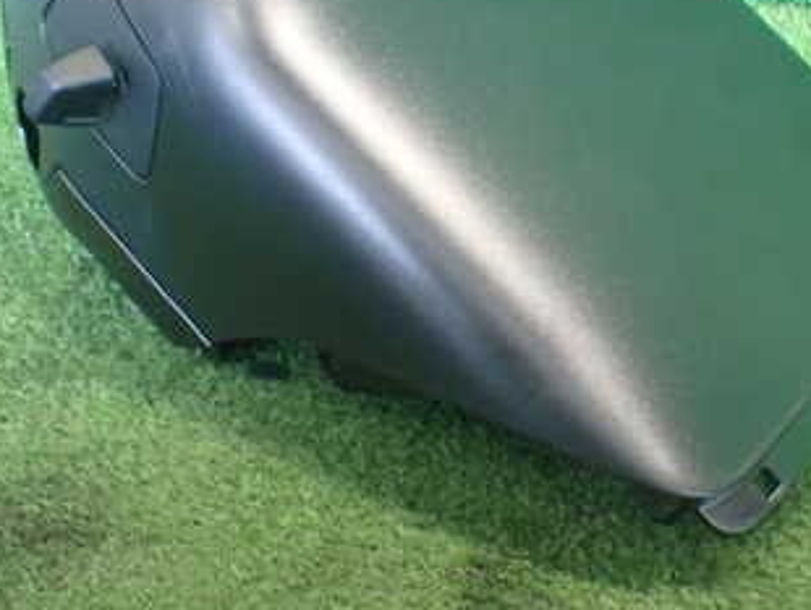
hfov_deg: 33.1
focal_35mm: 58
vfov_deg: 24.9
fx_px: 1360
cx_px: 476
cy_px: 131
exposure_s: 1/60
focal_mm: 5.4
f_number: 2.3
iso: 800
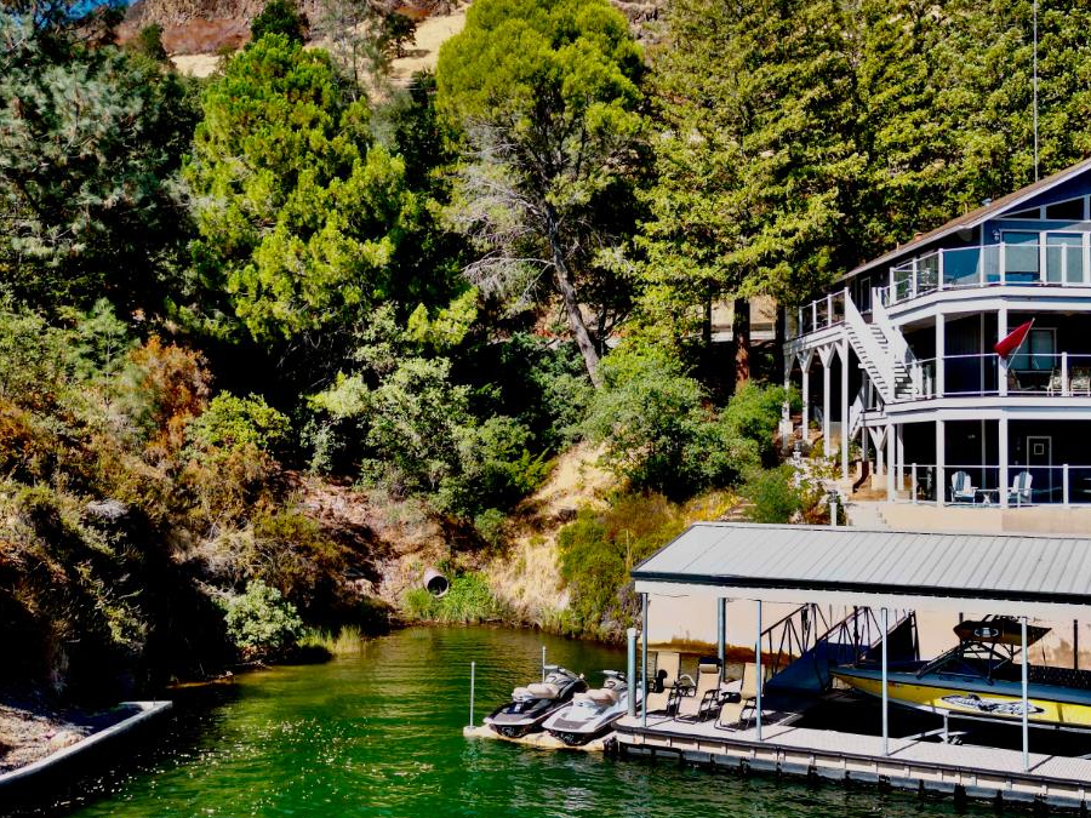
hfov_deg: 46.8
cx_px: 572
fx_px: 1261
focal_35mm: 40
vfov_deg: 36.0
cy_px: 430
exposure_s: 1/2000
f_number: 1.7
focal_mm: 6.72
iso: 140
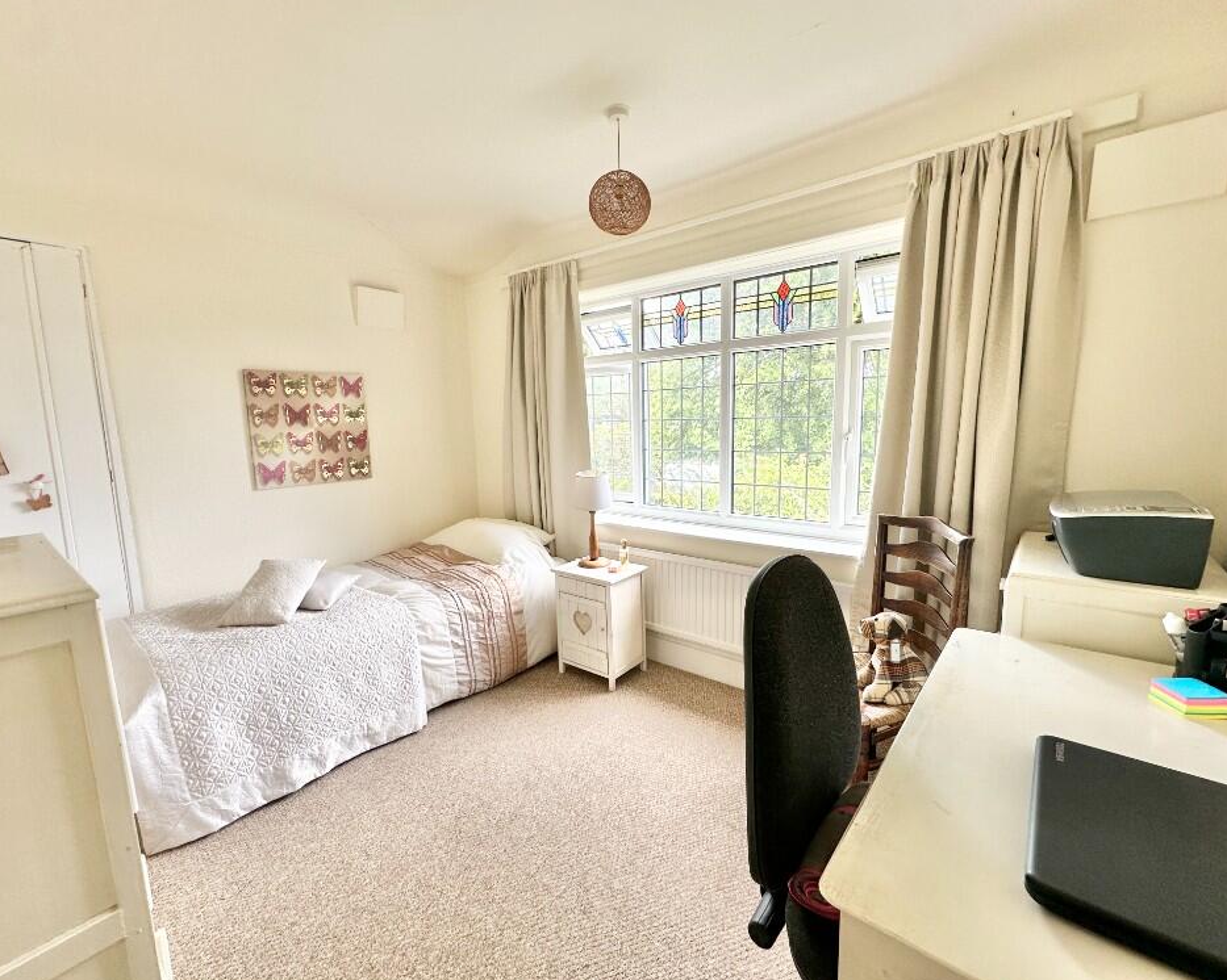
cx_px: 600
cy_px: 494
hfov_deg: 96.8
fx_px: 545
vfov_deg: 84.0
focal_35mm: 15
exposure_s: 1/99
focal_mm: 2.22
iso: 80
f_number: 2.2
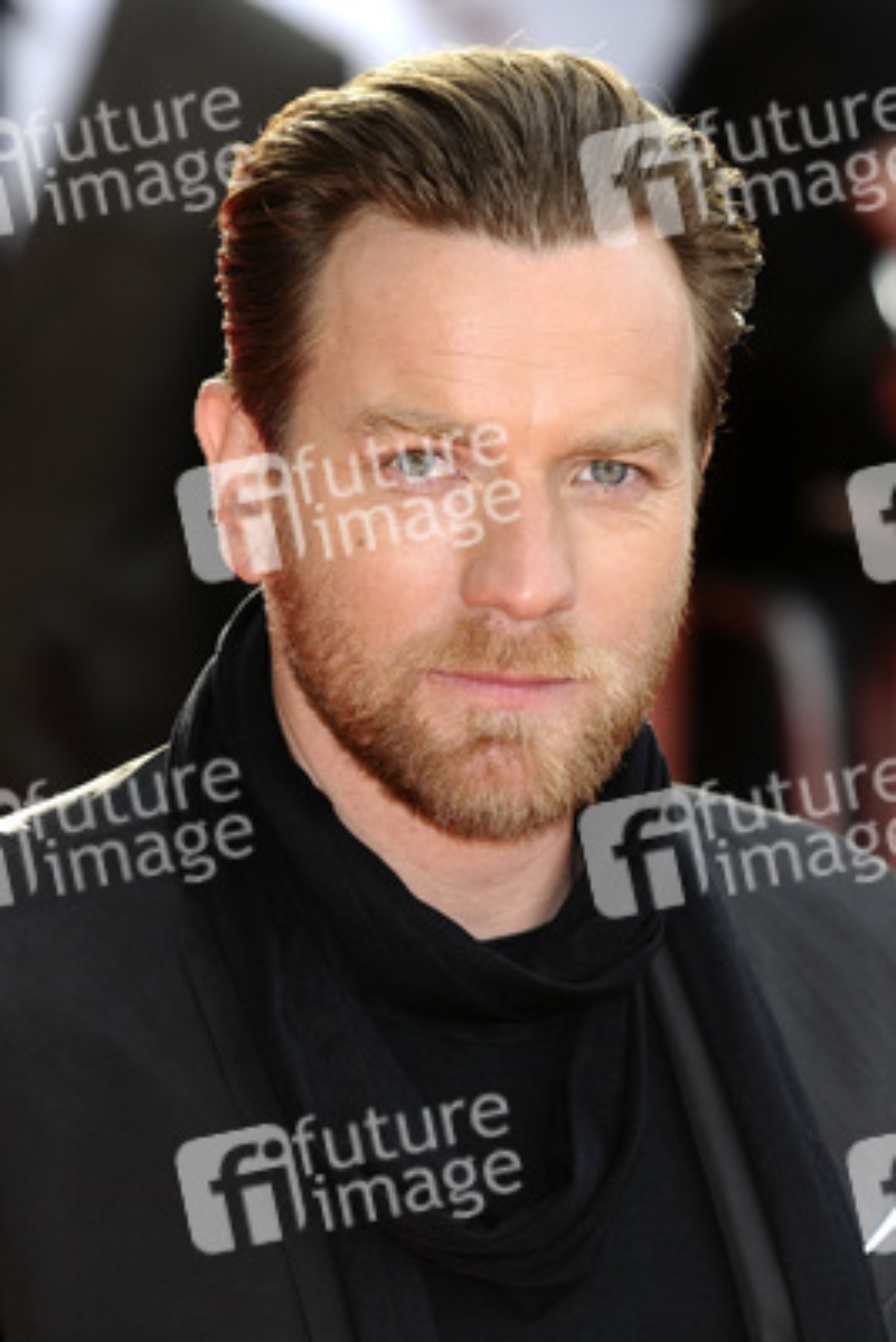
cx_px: 448
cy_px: 671
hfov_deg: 5.9
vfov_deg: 8.9
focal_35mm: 232
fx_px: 8672
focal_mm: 155
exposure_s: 1/200
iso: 320
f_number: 4.5
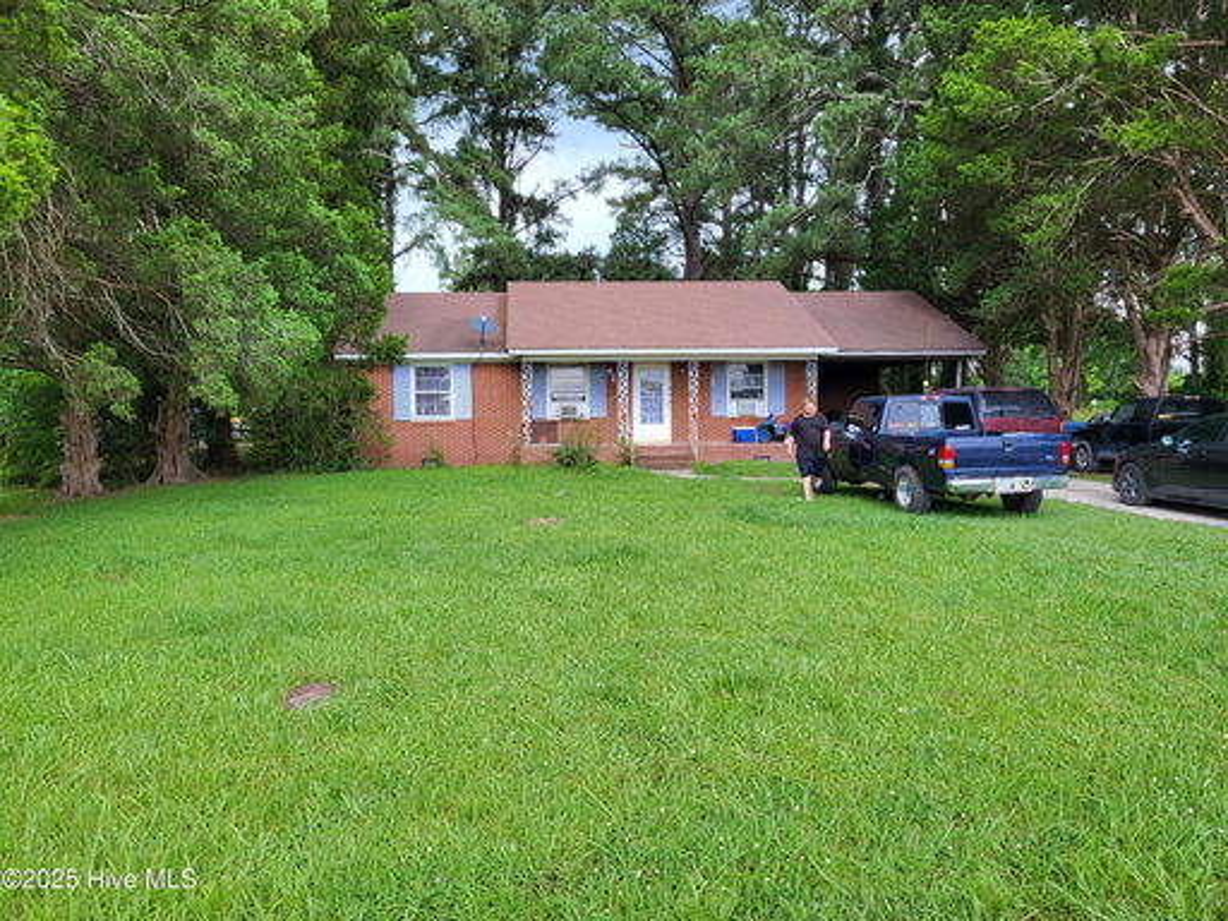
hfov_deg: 67.3
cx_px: 614
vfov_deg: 53.1
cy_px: 460
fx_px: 922
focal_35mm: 26
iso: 40
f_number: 1.8
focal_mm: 5.4
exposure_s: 1/299
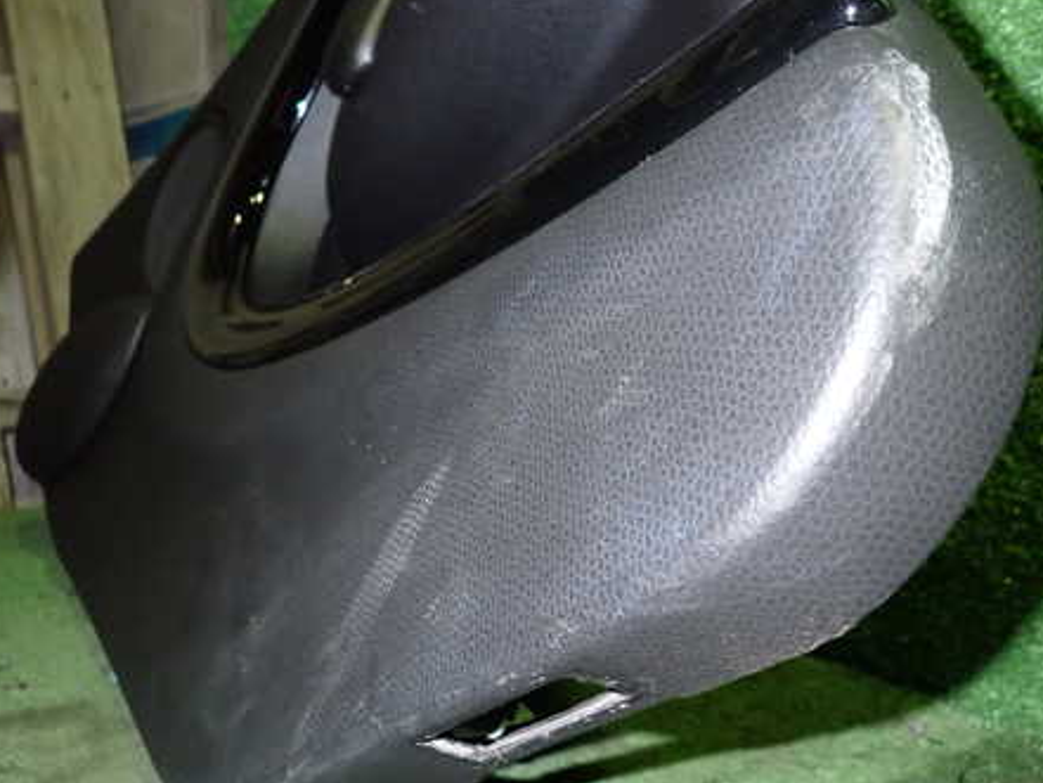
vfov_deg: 41.7
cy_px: 447
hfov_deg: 53.9
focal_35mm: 34
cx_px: 558
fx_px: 1025
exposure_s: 1/30
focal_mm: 4.5
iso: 640
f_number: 5.6
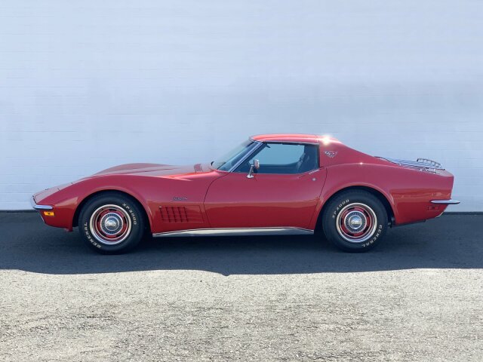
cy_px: 181
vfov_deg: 28.0
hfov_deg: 36.8
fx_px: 726
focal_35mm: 52
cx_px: 242
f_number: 2.4
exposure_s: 1/400
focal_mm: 6
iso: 16
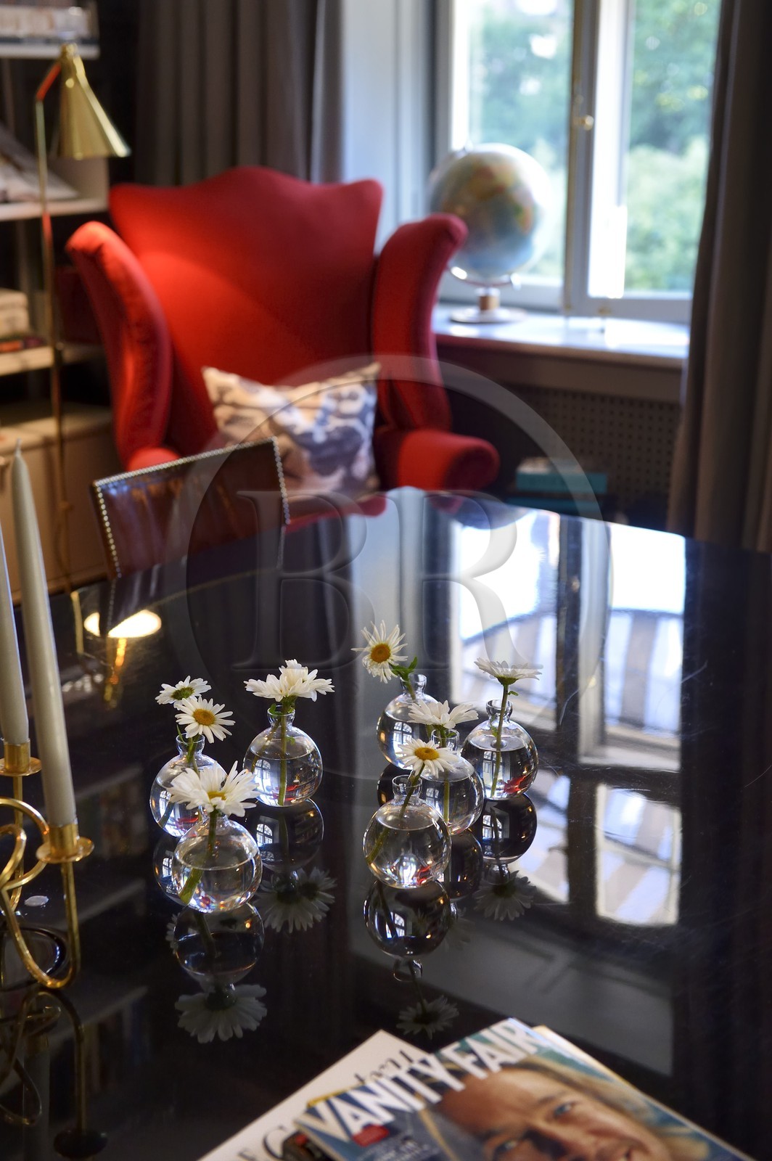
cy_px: 580
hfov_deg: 26.9
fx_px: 1611
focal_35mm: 50
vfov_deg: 39.6
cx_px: 386
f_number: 4
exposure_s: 1/80
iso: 1600
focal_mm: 50
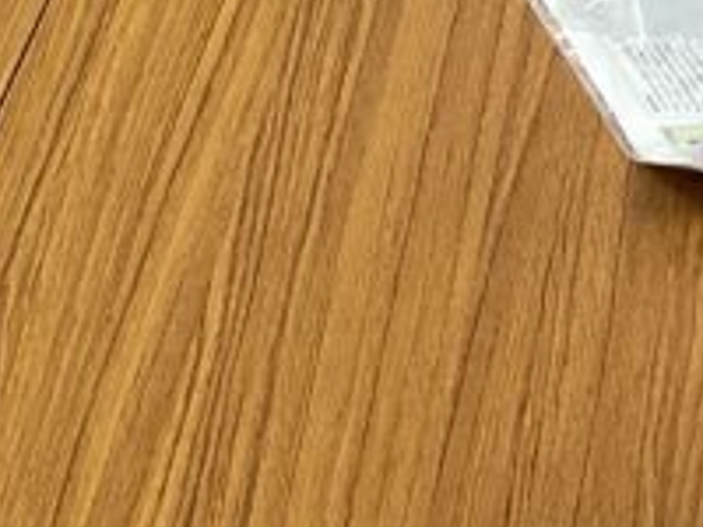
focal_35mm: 159
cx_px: 18
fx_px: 3229
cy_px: 0
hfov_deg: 12.3
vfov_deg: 9.3
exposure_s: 1/60
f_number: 2.4
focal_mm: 3.3
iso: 125
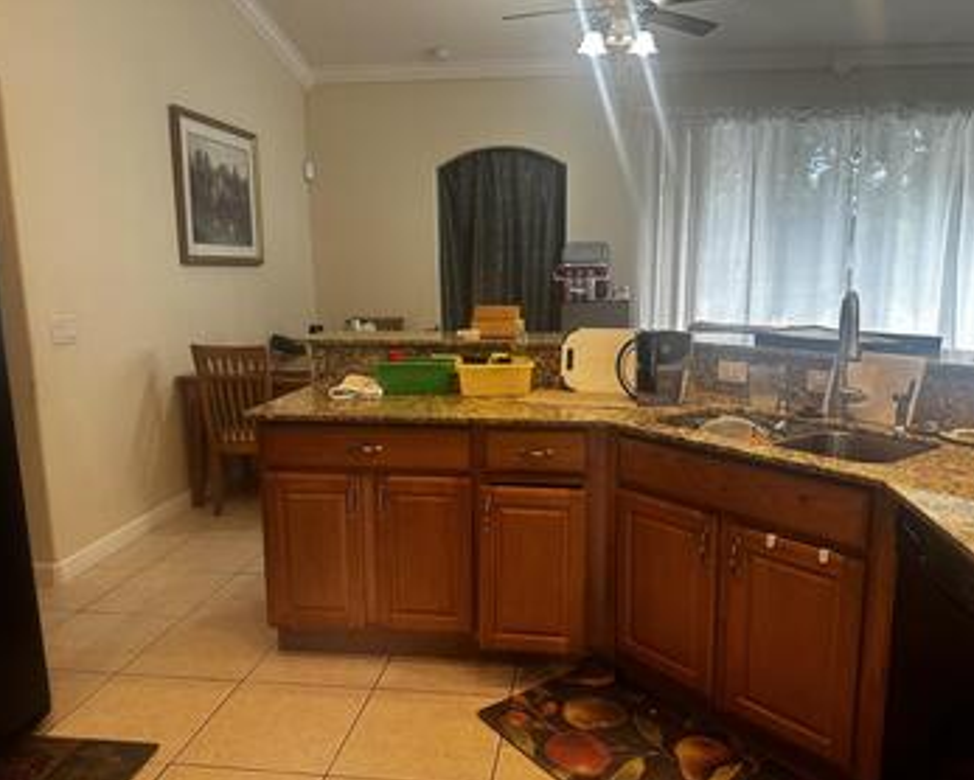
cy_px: 415
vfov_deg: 53.2
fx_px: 779
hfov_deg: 64.0
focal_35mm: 27
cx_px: 502
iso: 200
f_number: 1.78
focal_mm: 6.86
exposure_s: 1/60
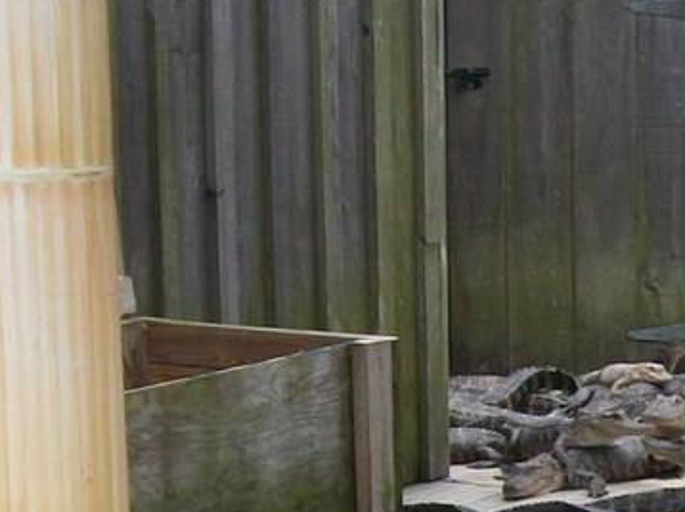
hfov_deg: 12.1
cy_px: 648
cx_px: 752
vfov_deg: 9.1
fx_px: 3184
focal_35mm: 161
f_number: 2.7
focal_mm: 6
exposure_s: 1/640
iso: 64
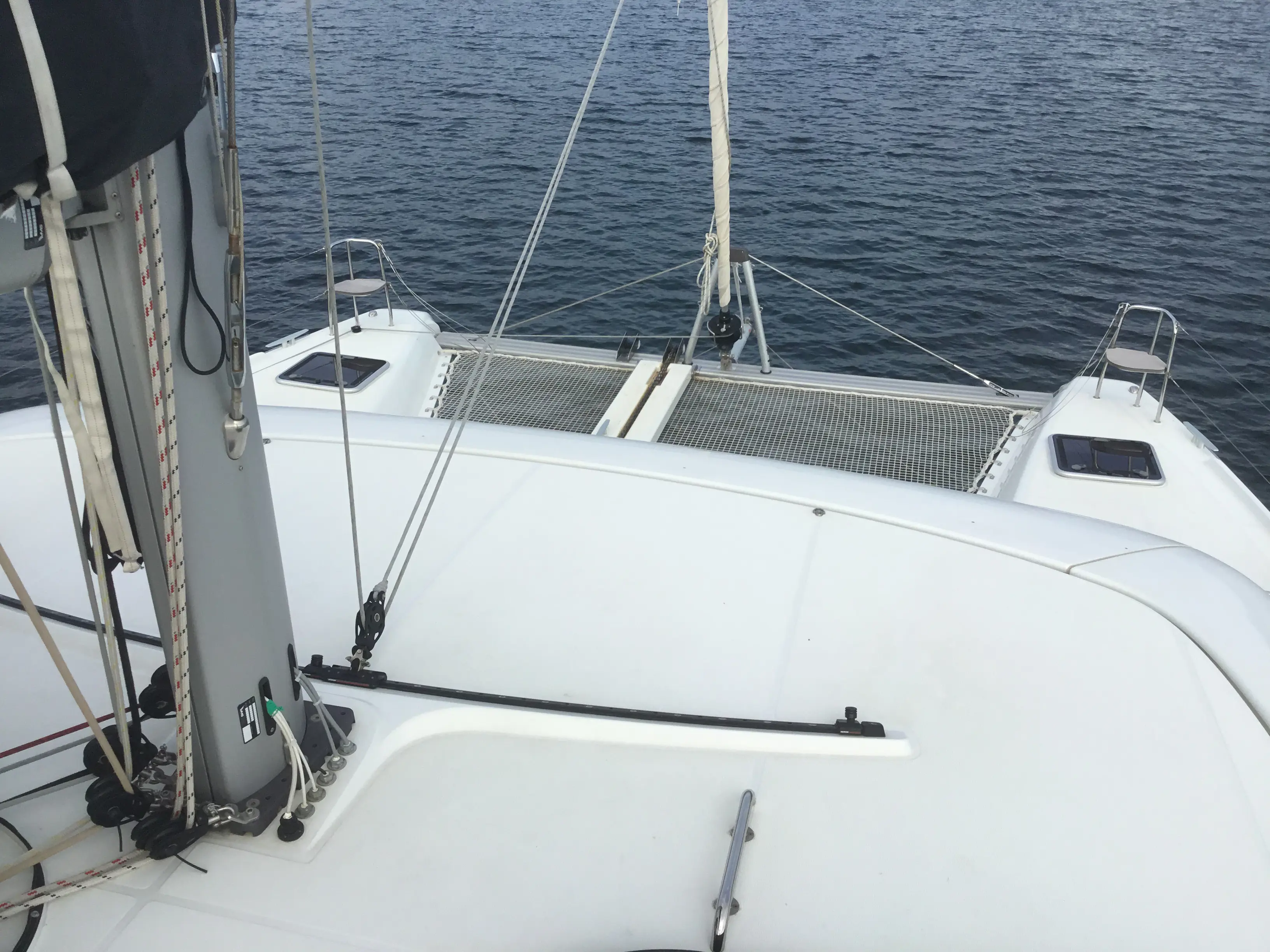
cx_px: 635
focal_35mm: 31
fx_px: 1137
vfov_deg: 45.4
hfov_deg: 58.4
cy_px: 476
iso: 25
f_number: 2.4
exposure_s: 1/1072
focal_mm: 3.3
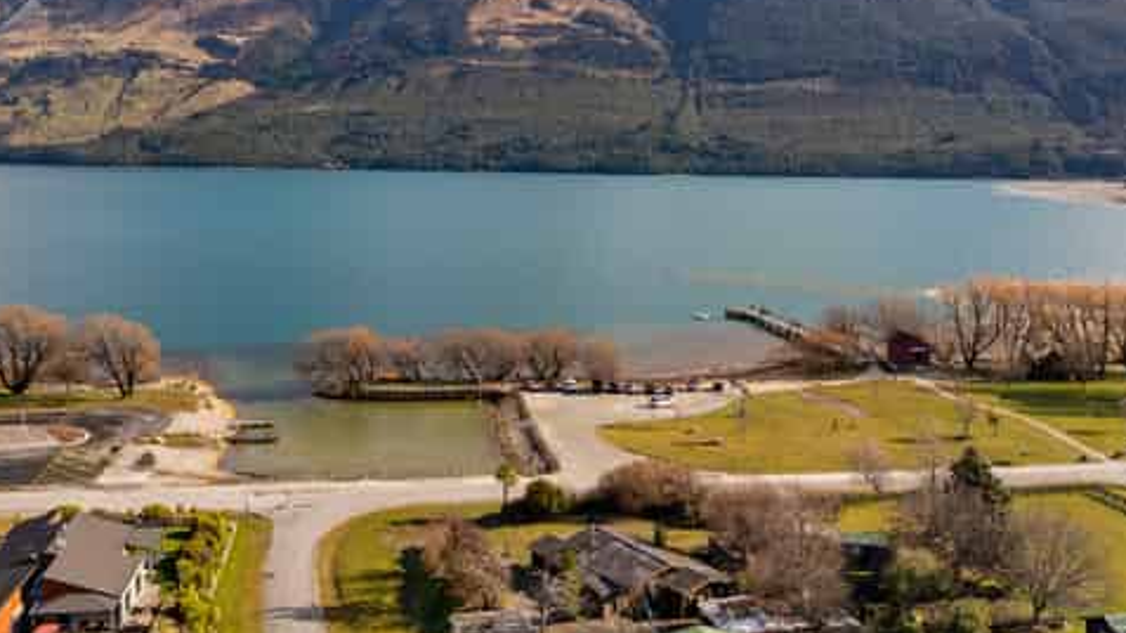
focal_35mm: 27
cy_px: 249
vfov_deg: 42.6
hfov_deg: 69.9
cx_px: 554
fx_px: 806
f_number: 2.8
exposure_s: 1/200
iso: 230
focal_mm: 12.29
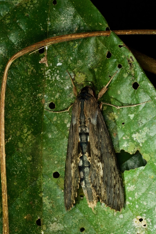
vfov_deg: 16.3
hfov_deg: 10.9
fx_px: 819
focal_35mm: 126
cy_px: 117
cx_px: 80
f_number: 16
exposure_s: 1/60
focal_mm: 60
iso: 800
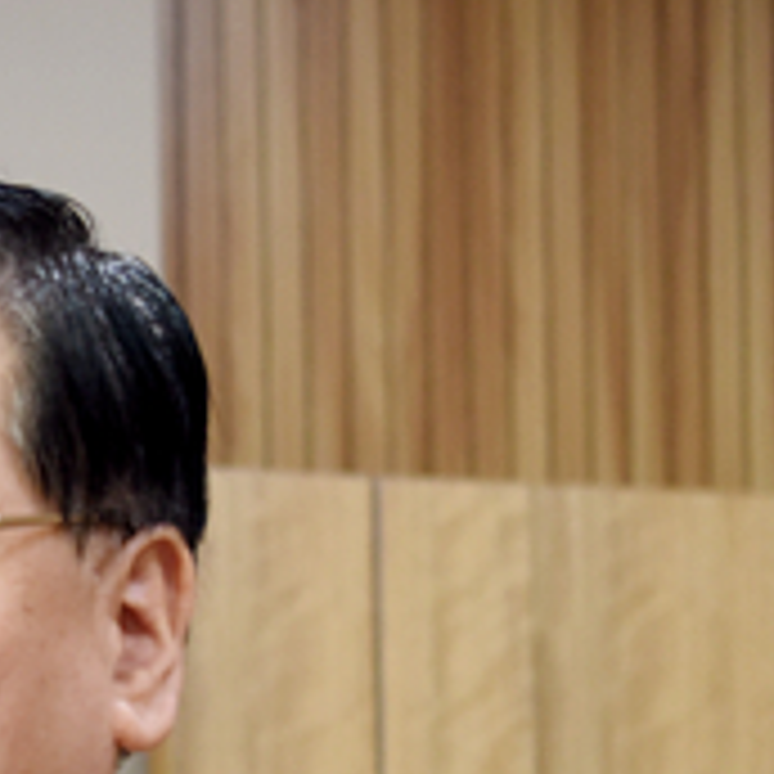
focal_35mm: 158
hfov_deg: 10.7
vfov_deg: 10.7
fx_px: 3997
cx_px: -369
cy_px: 1143
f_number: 3.5
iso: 1000
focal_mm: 40
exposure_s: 1/50
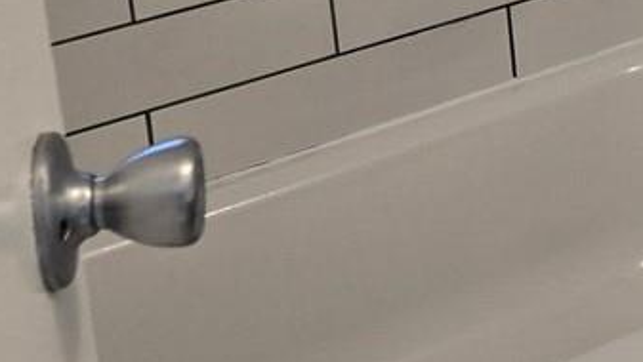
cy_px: -271
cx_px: 1273
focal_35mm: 119
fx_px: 2030
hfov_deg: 14.9
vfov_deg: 9.7
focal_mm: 5.4
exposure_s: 1/120
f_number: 1.8
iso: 125
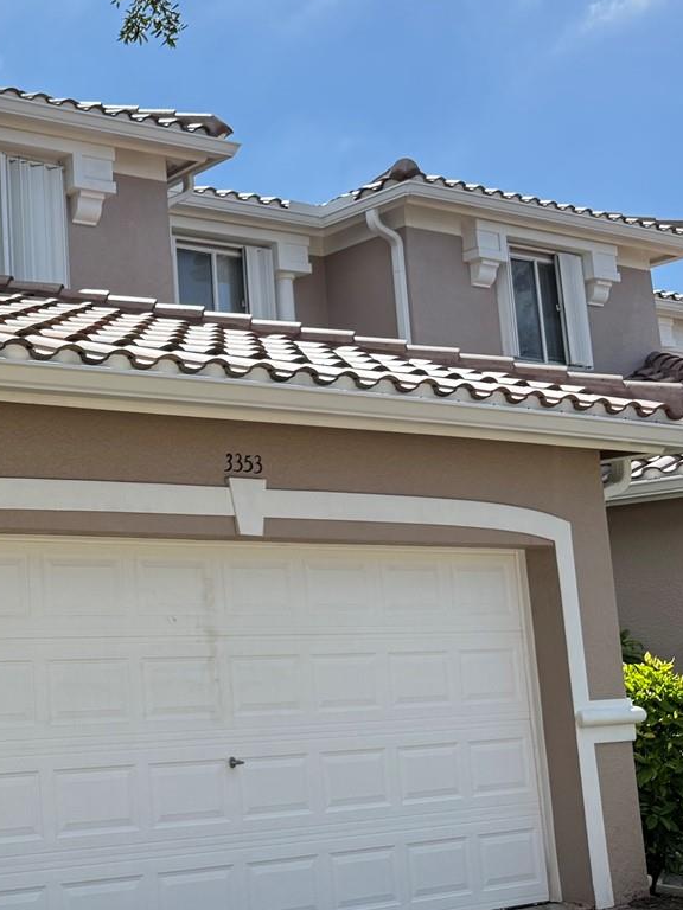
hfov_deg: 26.1
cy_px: 446
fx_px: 1315
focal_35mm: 50
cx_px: -127
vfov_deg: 38.2
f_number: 1.78
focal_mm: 6.76
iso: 100
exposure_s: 1/3425
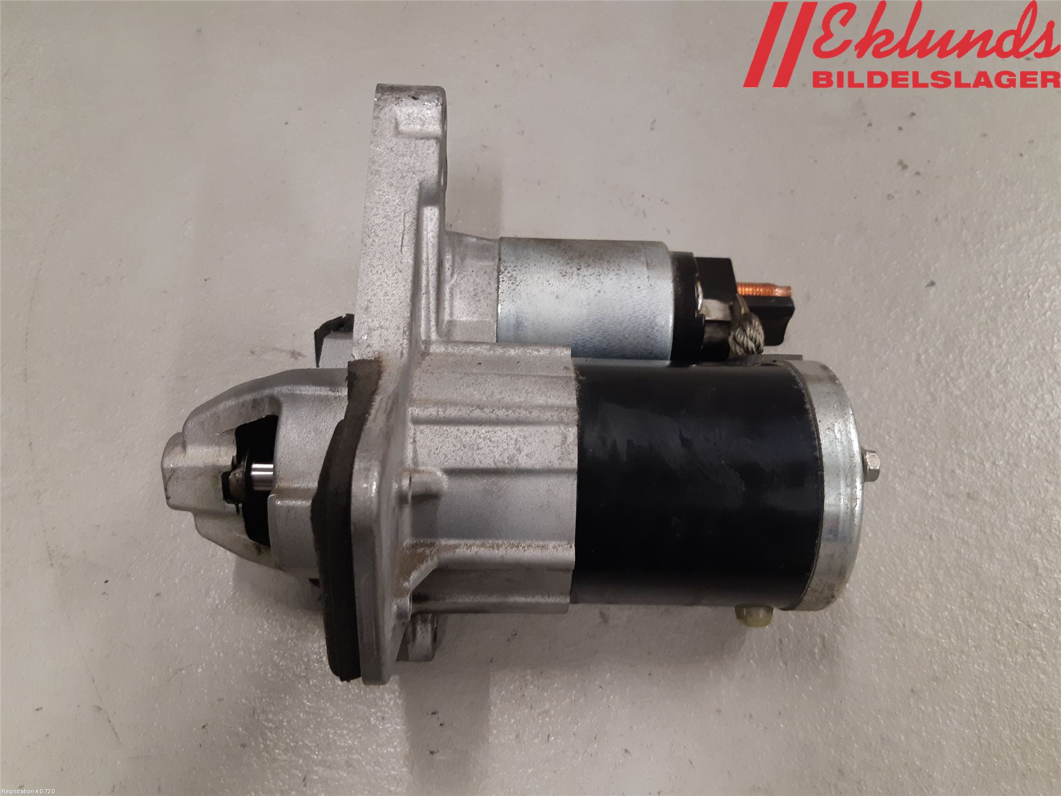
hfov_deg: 67.3
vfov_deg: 53.1
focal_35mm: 26
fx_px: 797
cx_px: 530
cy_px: 398
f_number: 1.7
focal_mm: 3.93
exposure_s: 1/50
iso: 160
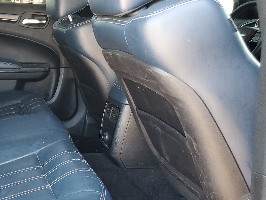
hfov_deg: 37.4
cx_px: 33
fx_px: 369
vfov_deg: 30.2
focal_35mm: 48
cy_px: 111
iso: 125
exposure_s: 1/60.2
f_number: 1.5
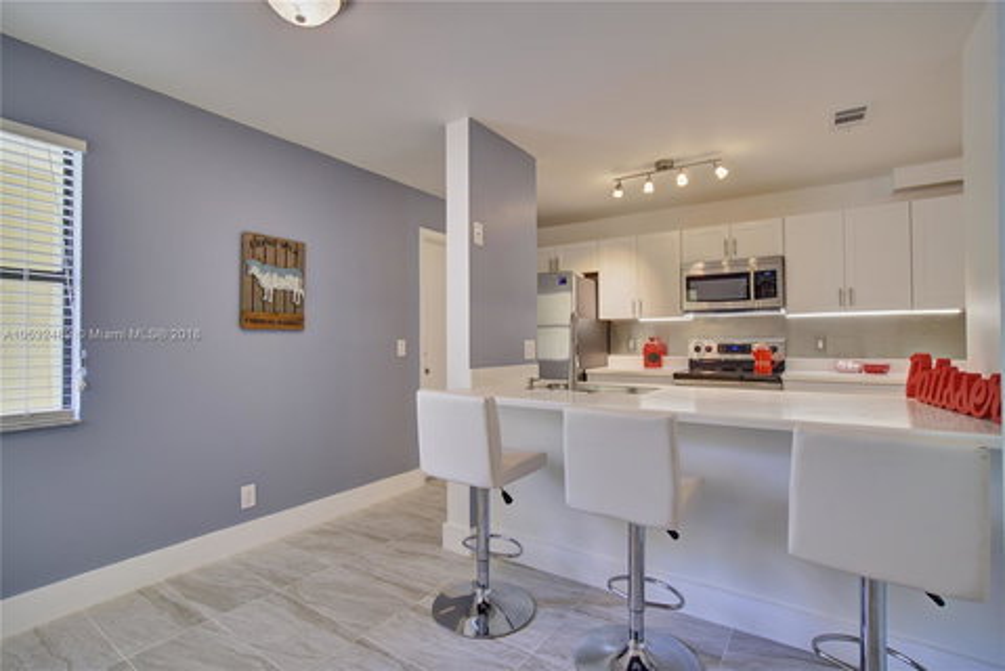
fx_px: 461
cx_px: 502
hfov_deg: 94.9
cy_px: 336
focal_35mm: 16
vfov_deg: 72.1
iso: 100
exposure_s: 1/5
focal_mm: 11
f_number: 11
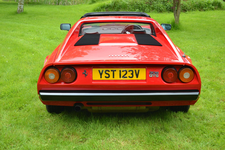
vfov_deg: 25.7
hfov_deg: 37.9
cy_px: 75
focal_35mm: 52
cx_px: 112
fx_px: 328
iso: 140
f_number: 5.6
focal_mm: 35
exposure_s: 1/125
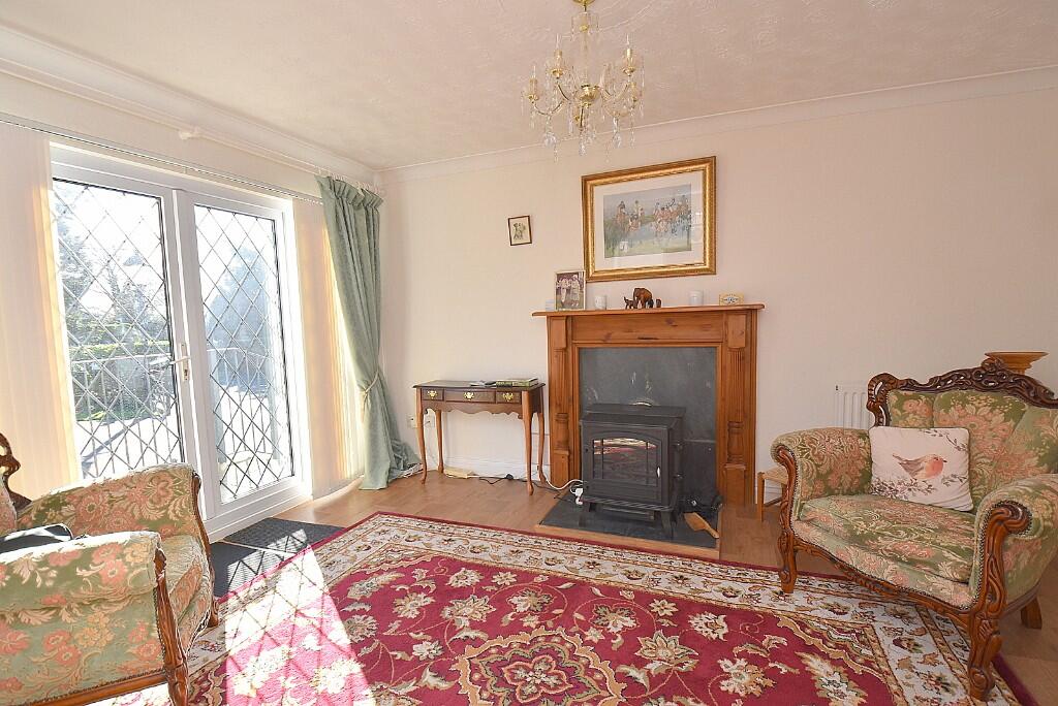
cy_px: 353
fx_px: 441
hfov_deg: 100.4
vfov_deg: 77.4
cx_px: 529
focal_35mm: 15
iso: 200
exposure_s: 1/200
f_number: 5
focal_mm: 10
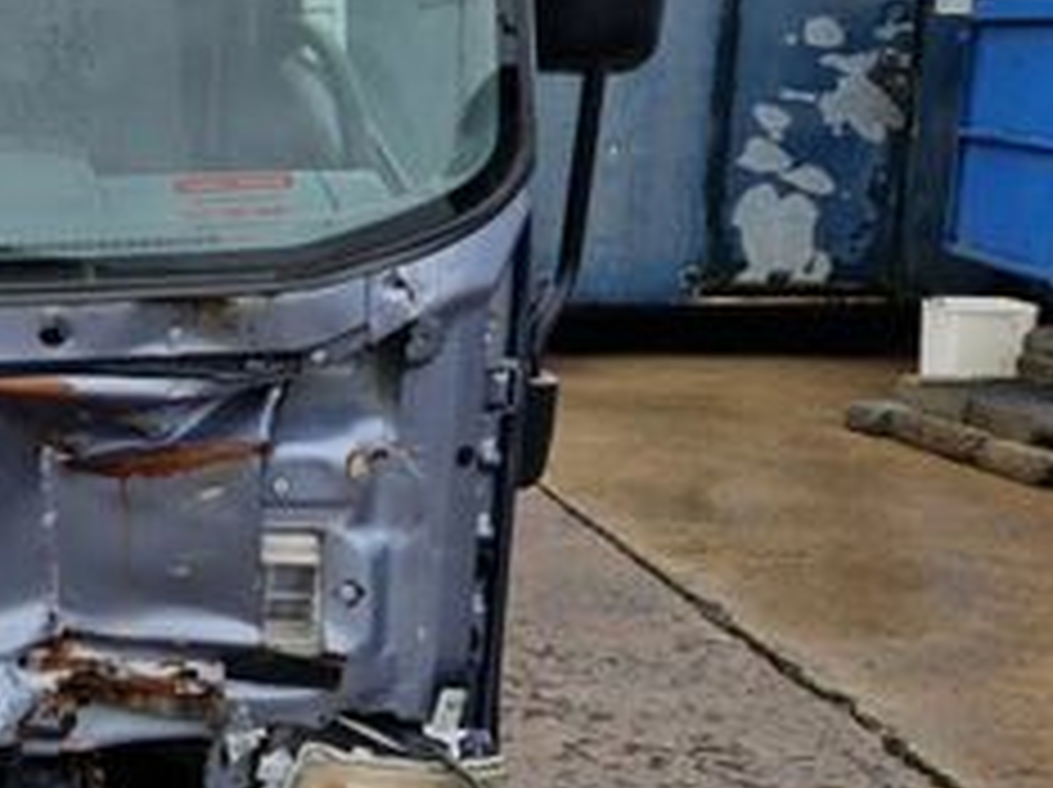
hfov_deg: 28.1
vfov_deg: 24.8
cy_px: 338
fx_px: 1793
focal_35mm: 59
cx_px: -248
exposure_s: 1/258
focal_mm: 5.4
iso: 50
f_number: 1.8
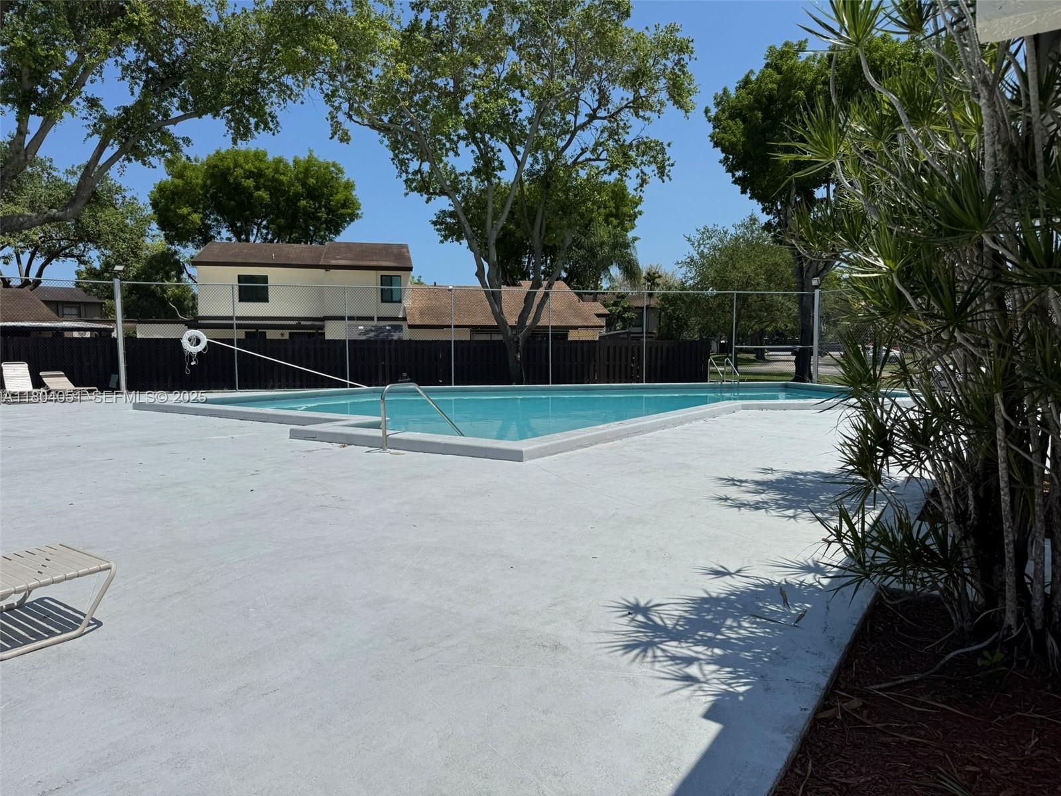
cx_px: 530
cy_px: 398
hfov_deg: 71.6
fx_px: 736
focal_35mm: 24
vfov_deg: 56.8
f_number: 1.78
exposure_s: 1/12346
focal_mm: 6.76
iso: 80
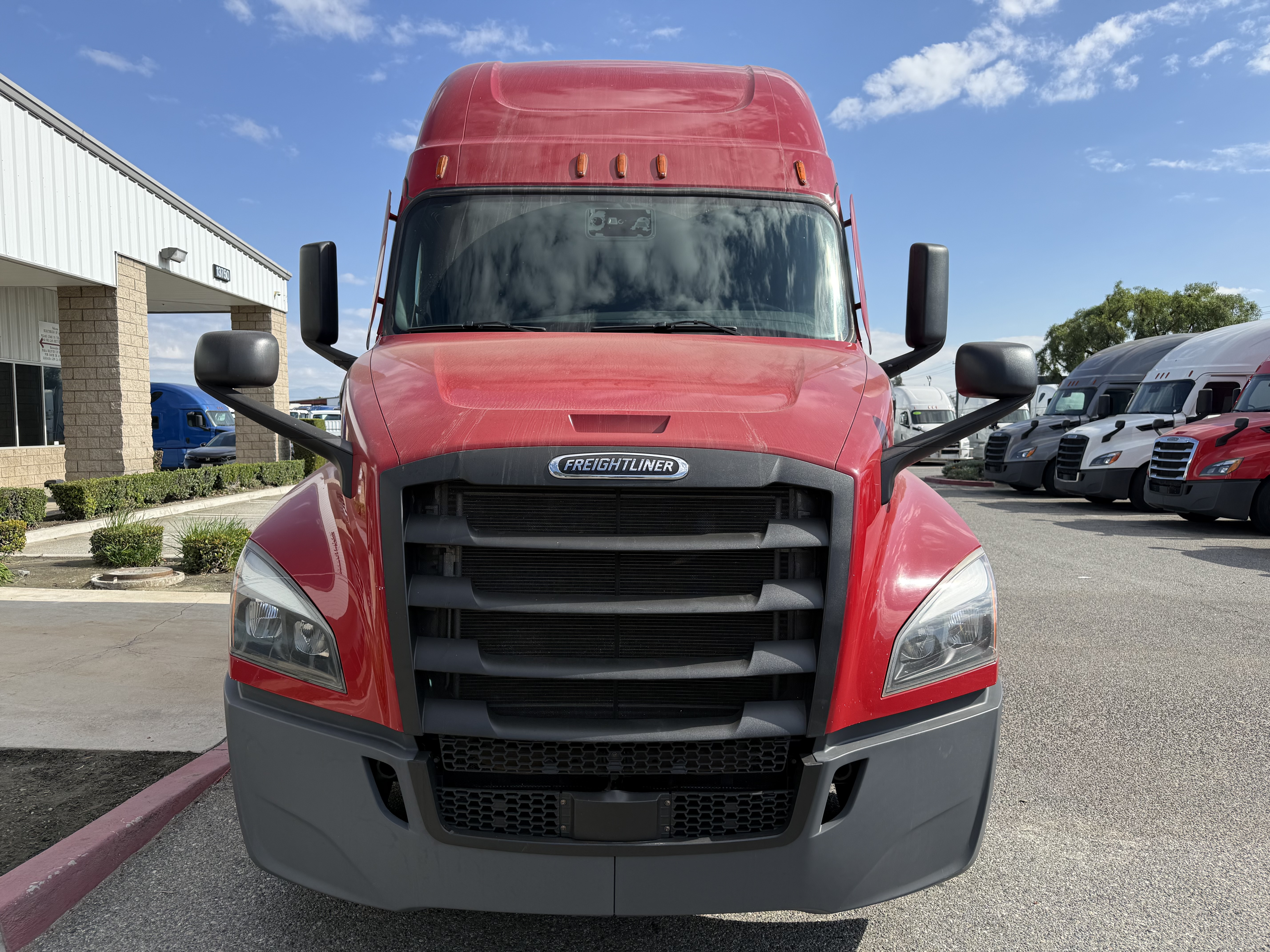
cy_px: 476
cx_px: 635
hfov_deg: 71.6
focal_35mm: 24
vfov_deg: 56.8
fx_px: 881
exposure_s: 1/3279
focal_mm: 6.76
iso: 80
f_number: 1.78
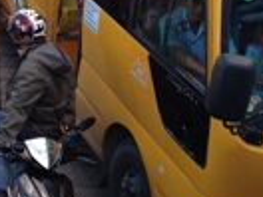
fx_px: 904
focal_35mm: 119
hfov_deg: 16.4
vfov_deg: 12.3
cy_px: -12
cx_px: 56
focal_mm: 4.28
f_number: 2.4
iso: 50
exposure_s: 1/339
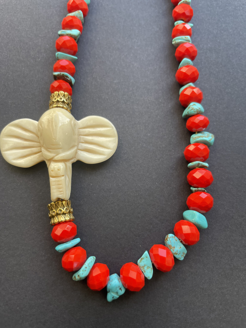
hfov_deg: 53.1
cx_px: 123
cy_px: 164
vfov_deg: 67.3
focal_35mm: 26
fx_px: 246
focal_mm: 4.2
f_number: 1.6
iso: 50
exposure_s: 1/121
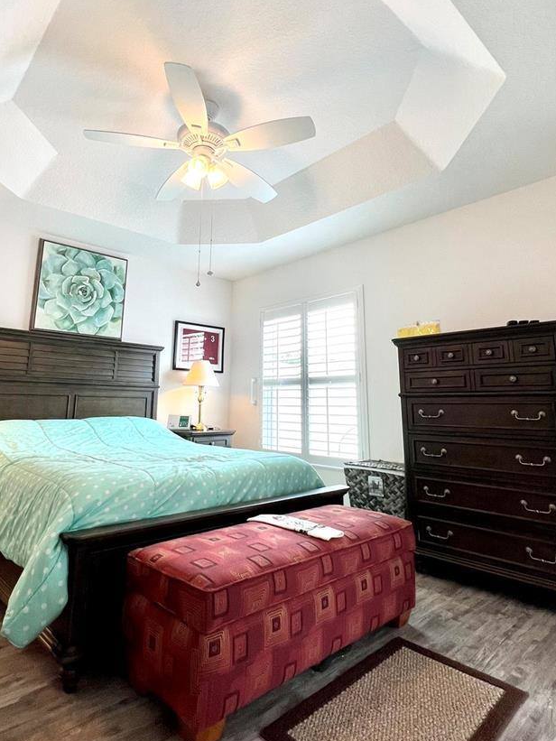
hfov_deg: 68.5
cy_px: 320
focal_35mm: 19
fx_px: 407
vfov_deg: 84.2
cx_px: 246
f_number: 1.8
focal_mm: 1.57
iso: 80
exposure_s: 1/120
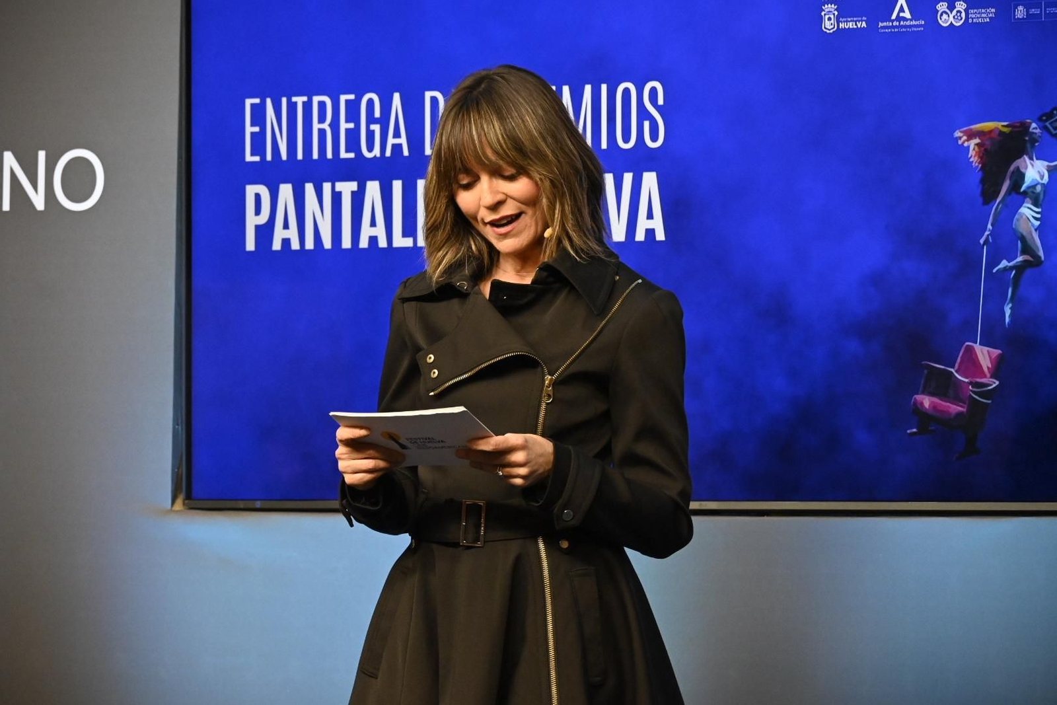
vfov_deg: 8.0
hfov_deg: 11.9
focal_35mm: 172
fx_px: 5065
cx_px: 528
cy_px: 352
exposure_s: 1/250
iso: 4000
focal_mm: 115
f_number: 6.3
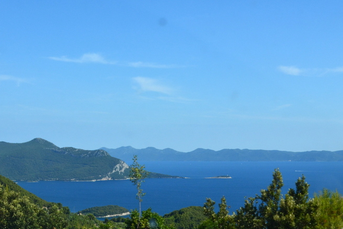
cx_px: 151
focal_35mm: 62
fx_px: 591
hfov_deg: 32.3
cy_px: 105
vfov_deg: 21.9
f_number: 11
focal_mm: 34
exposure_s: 1/400
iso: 400
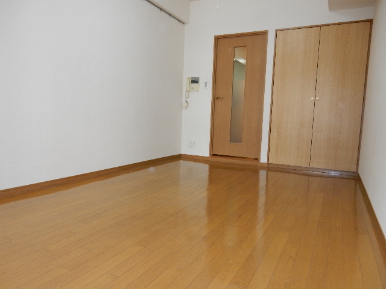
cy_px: 144
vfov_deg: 54.9
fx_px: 279
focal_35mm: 25
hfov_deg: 69.4
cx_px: 193
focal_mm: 4.5
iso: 180
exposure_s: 1/30
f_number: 3.7
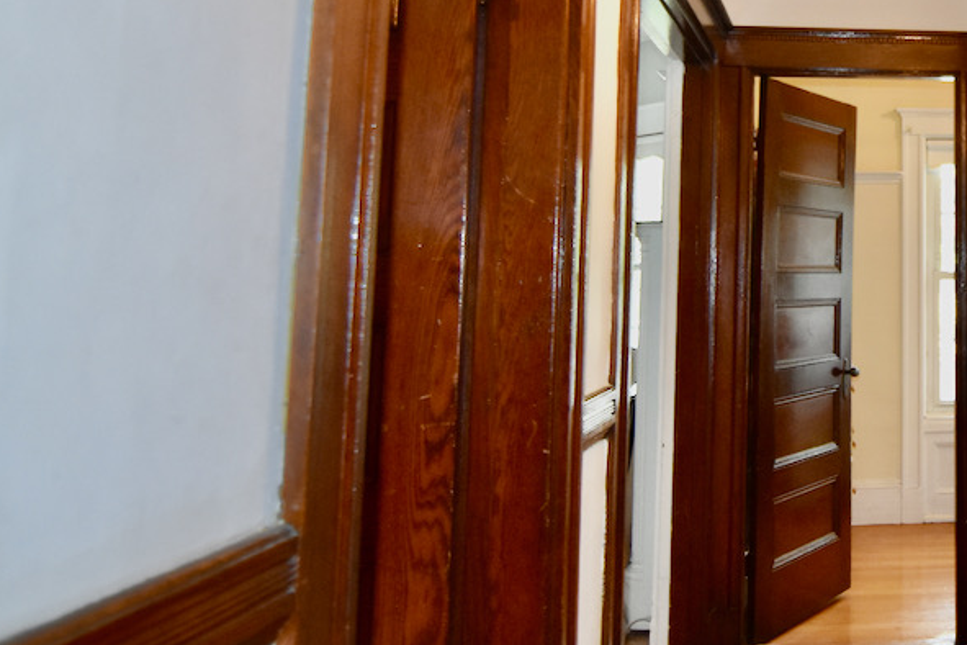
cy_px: 141
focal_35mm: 39
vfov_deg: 33.3
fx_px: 1048
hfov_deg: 43.0
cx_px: 957
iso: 1100
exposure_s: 1/60
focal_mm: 12
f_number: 2.8
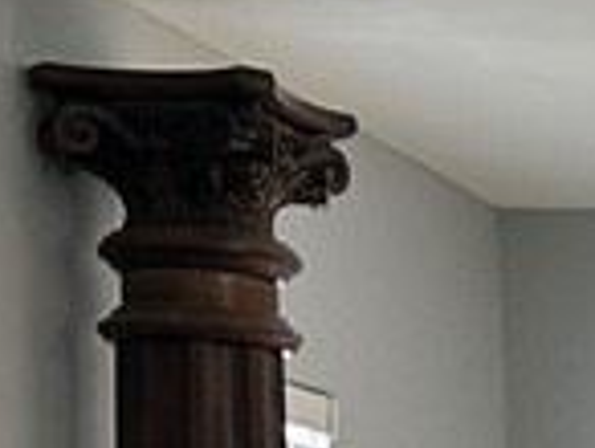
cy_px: 1051
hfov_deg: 9.5
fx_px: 3133
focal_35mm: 182
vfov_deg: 7.7
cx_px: 1467
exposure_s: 1/120
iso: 100
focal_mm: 5.7
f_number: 1.5
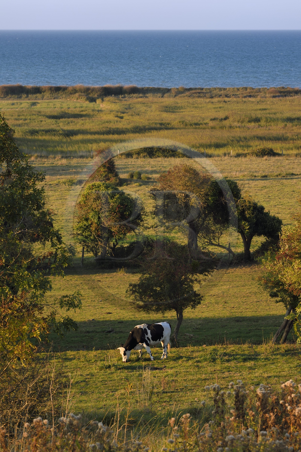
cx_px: 150
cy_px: 226
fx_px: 1818
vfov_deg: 14.2
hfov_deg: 9.5
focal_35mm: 145
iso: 200
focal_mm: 145
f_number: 9
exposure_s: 1/100
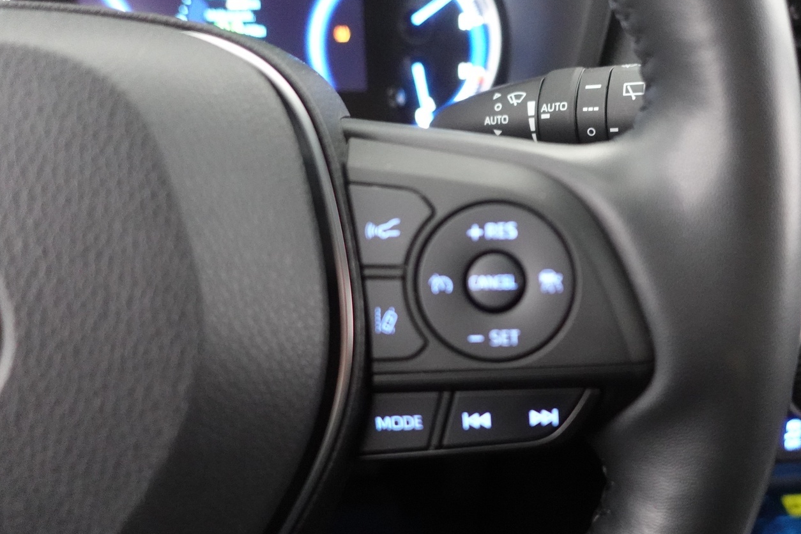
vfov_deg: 42.2
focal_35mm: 31
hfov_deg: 59.6
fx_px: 690
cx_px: 492
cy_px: 305
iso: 3200
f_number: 1.8
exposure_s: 1/40
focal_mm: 9.4
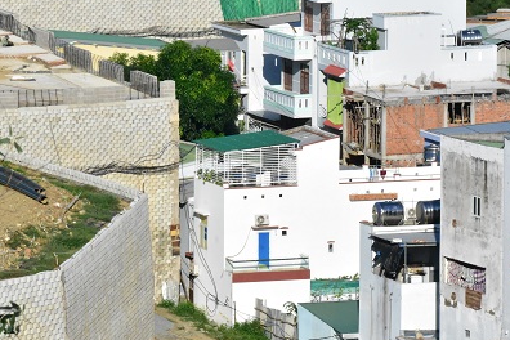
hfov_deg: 4.5
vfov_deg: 3.0
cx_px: 131
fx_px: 6431
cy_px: 117
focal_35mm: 454
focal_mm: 200
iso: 6400
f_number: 18
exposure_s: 1/4000
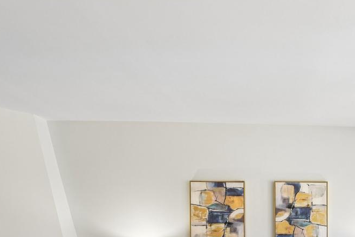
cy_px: 239
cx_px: 303
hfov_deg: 49.8
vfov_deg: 34.3
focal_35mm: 35
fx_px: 345
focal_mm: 16
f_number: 8
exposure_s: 1/30
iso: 400
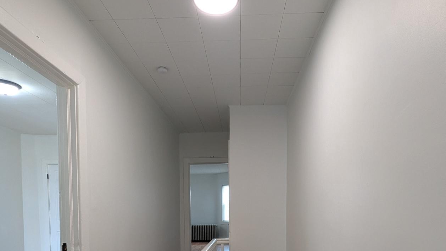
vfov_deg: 45.1
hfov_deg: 78.7
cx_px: 231
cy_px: 224
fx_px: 272
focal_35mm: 23
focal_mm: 1.95
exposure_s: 1/120
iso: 232
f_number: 2.2
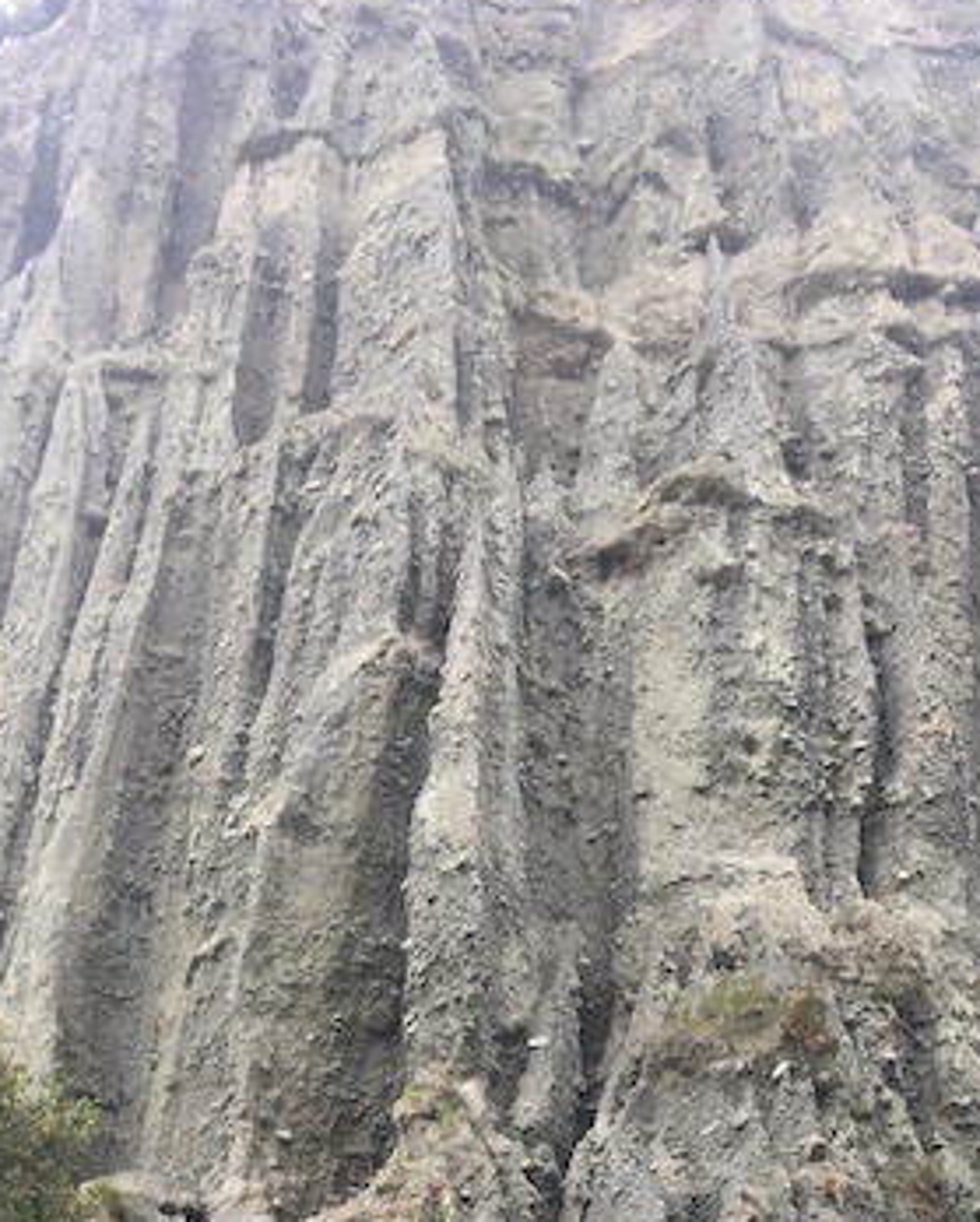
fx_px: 2354
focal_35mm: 65
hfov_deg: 23.5
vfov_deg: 26.9
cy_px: 1324
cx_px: 453
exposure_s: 1/100
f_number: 2.2
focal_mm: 4.15
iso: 25
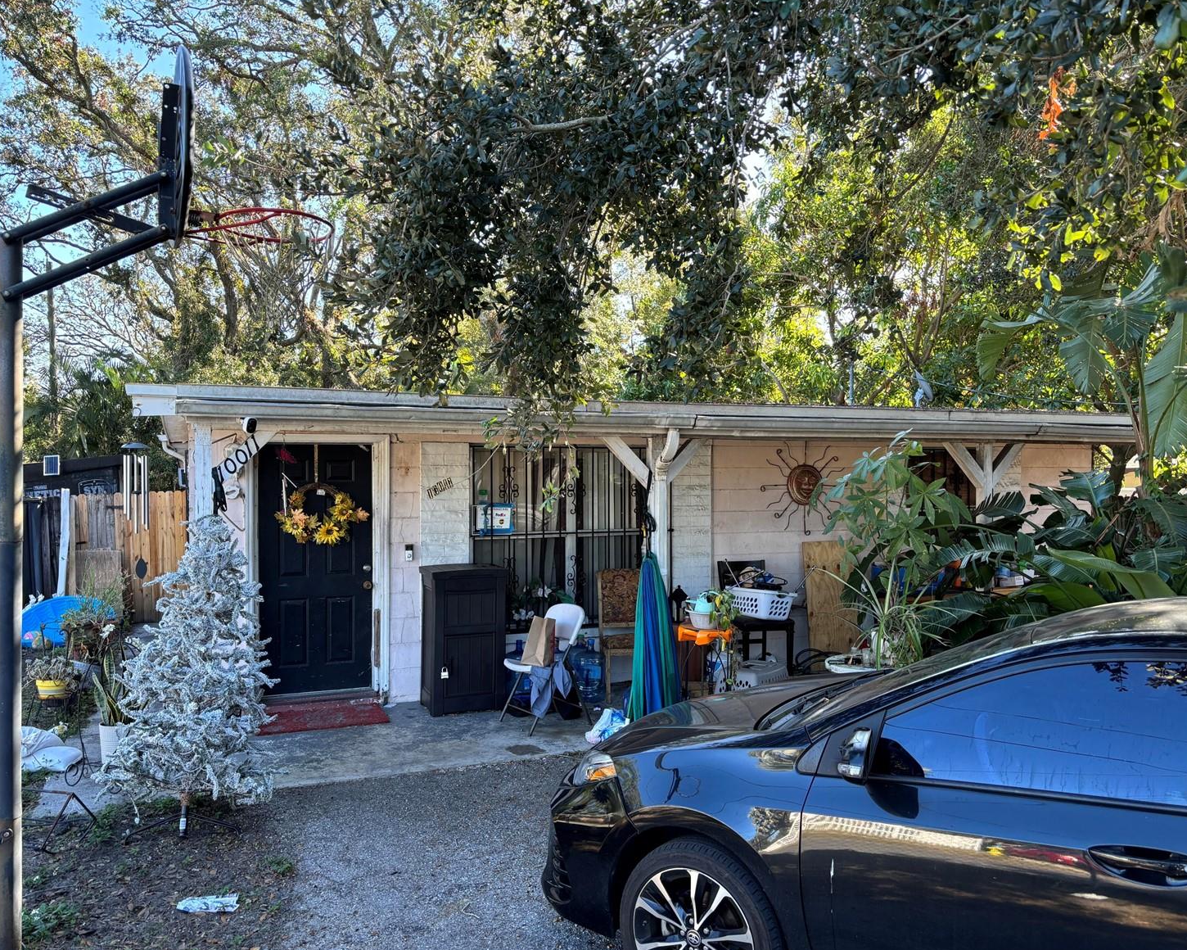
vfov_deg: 51.5
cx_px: 621
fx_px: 984
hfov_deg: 62.2
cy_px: 483
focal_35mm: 28
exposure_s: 1/169
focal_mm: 5.96
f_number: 1.6
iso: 50
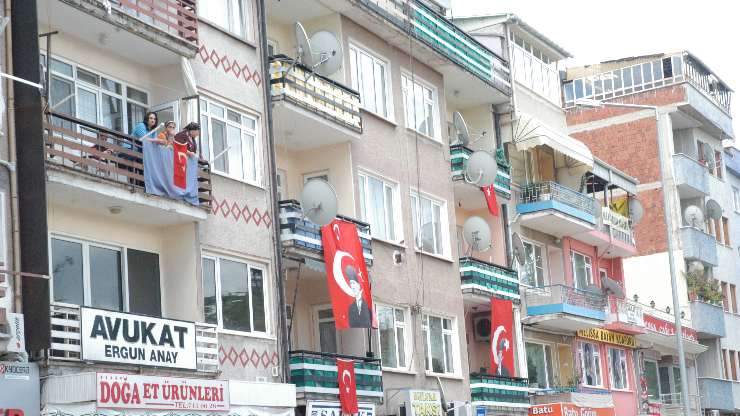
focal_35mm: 73
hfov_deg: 29.0
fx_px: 1432
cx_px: 366
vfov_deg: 16.5
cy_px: 244
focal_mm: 46
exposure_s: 1/180
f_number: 9
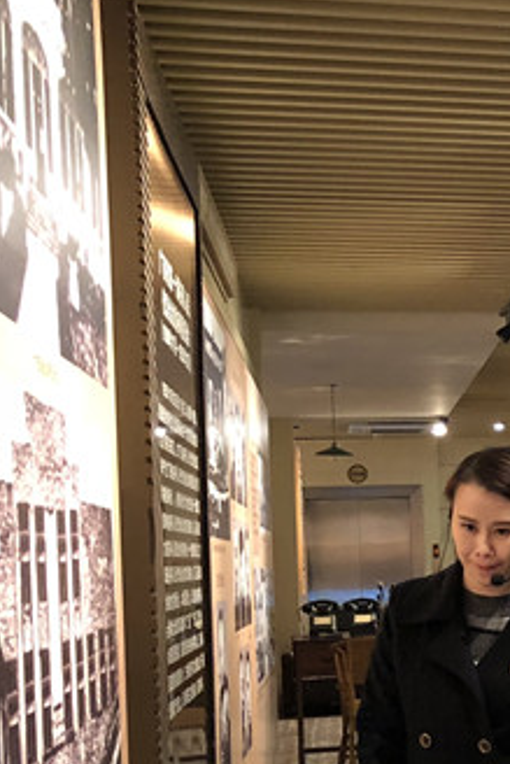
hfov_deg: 17.0
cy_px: 573
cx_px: 815
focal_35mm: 71
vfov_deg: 28.0
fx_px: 1507
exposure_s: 1/9
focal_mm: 3.99
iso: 100
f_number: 1.8
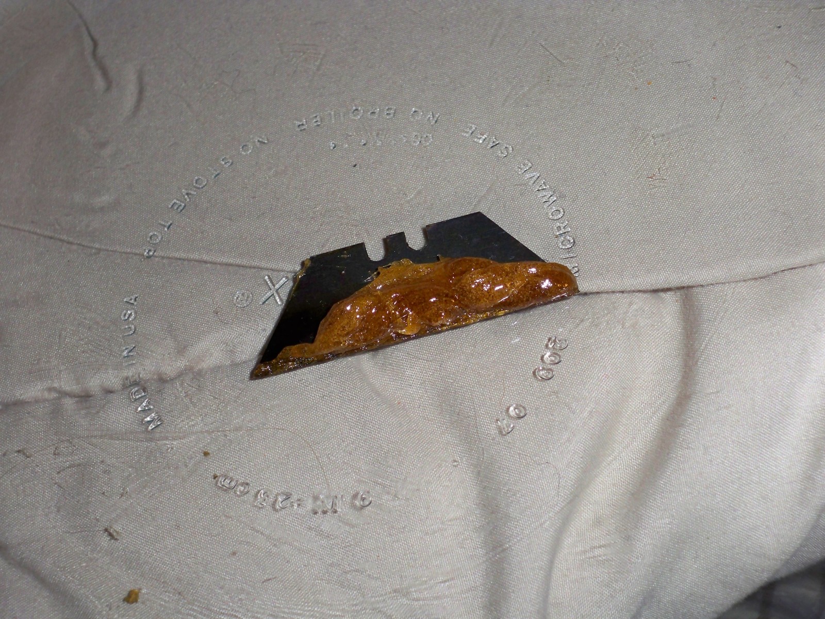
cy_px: 310
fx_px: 1621
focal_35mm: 68
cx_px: 412
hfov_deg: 28.6
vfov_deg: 21.6
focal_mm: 12.1
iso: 200
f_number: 4.5
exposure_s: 1/80
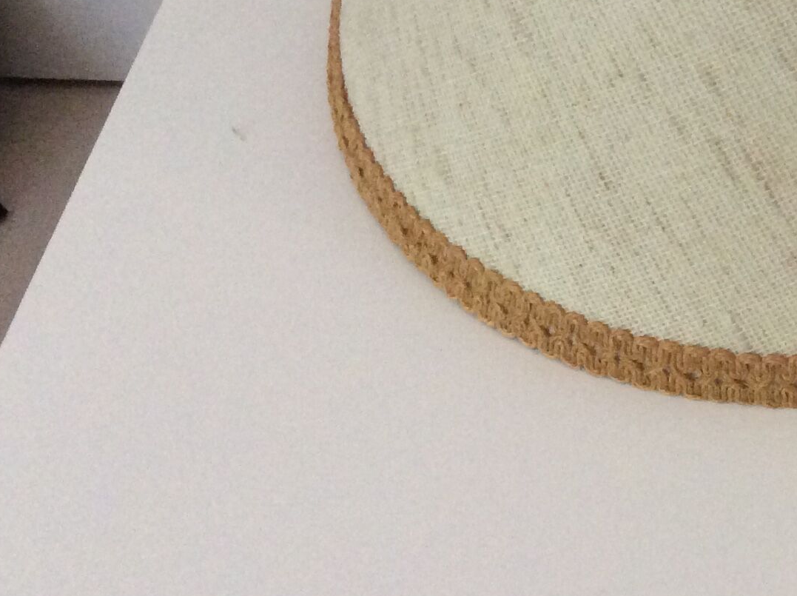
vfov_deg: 18.3
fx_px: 1771
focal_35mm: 77
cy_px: -75
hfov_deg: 23.6
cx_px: 904
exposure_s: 1/25
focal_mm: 3.3
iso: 200
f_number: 2.4
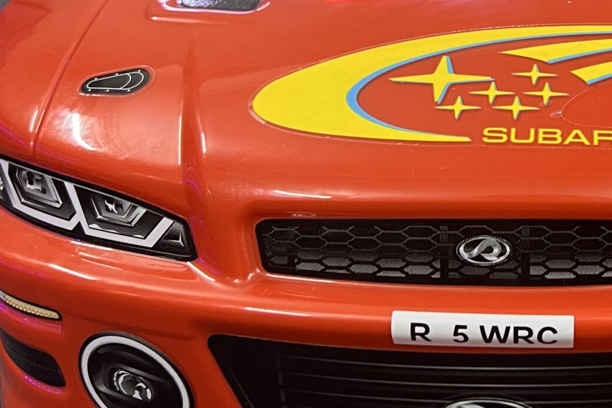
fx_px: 1139
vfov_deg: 19.9
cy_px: 36
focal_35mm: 67
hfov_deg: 29.2
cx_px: 520
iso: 160
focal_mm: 5.7
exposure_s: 1/50
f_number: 1.5
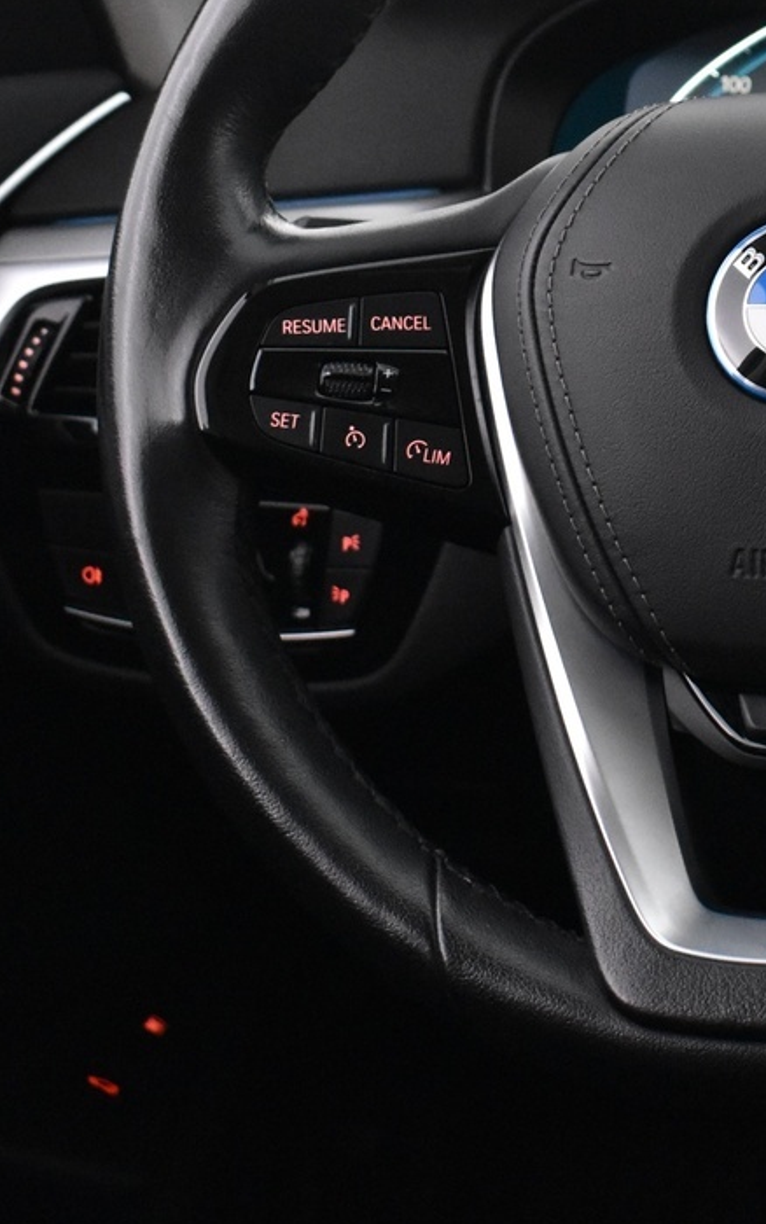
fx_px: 3304
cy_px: 318
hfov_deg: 13.0
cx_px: 801
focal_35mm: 99
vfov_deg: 20.8
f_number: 4.2
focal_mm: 28
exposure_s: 1/40
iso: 3200
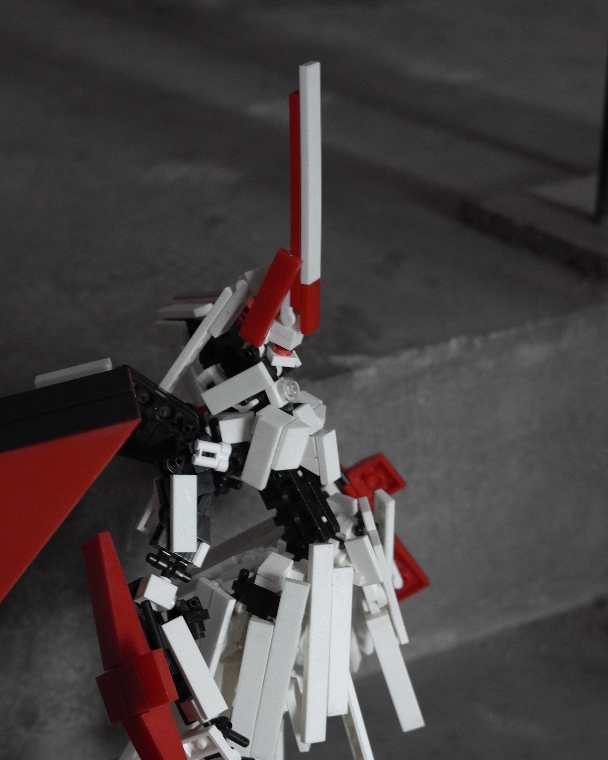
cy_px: 559
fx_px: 1597
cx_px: 247
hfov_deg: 21.5
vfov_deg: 26.5
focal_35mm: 71
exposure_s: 1/30
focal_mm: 31.4
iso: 1600
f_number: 5
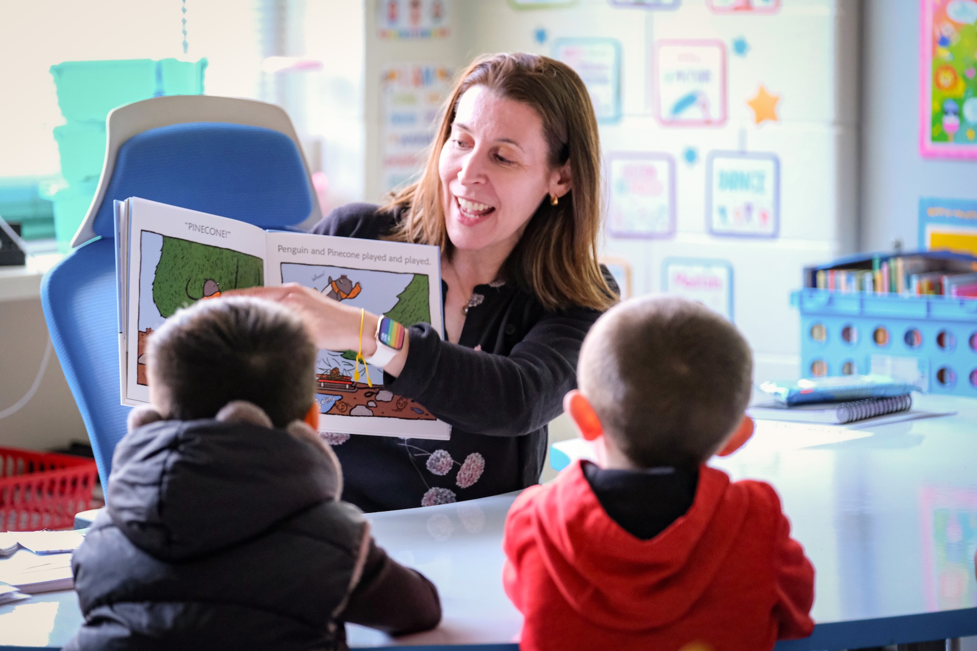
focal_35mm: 147
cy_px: 326
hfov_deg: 14.0
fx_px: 3989
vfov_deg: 9.3
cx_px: 488
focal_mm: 98.2
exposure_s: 1/60
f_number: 2.8
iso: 3200
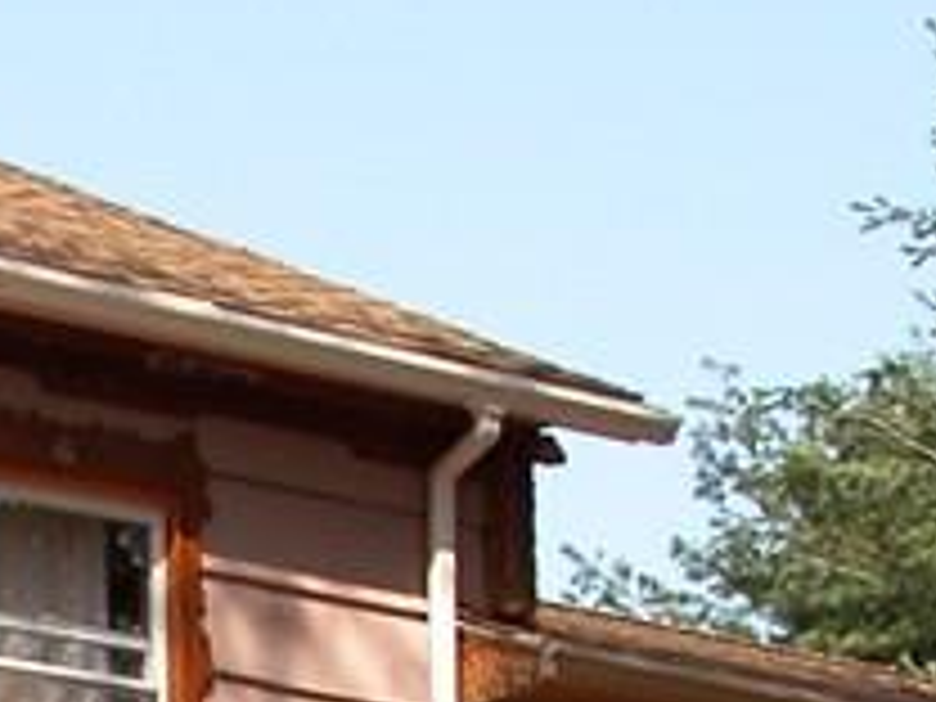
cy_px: 1382
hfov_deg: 11.3
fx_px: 4651
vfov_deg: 8.2
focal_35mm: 172
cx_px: -112
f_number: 5
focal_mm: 8.9
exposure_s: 1/240
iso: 100
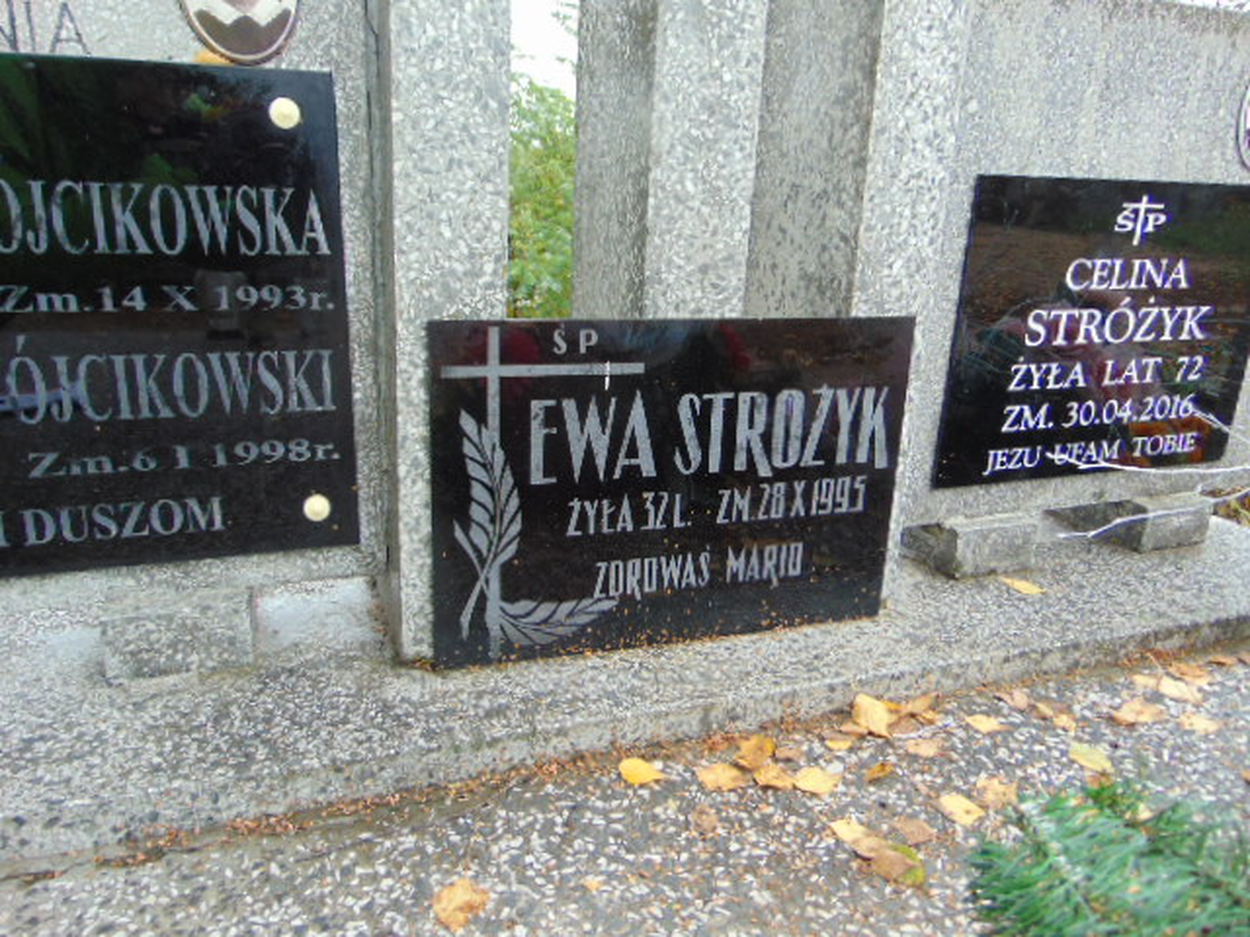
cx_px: 625
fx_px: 903
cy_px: 468
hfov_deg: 69.4
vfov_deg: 54.9
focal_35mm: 25
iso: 100
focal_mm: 4.5
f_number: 3
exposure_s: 1/50
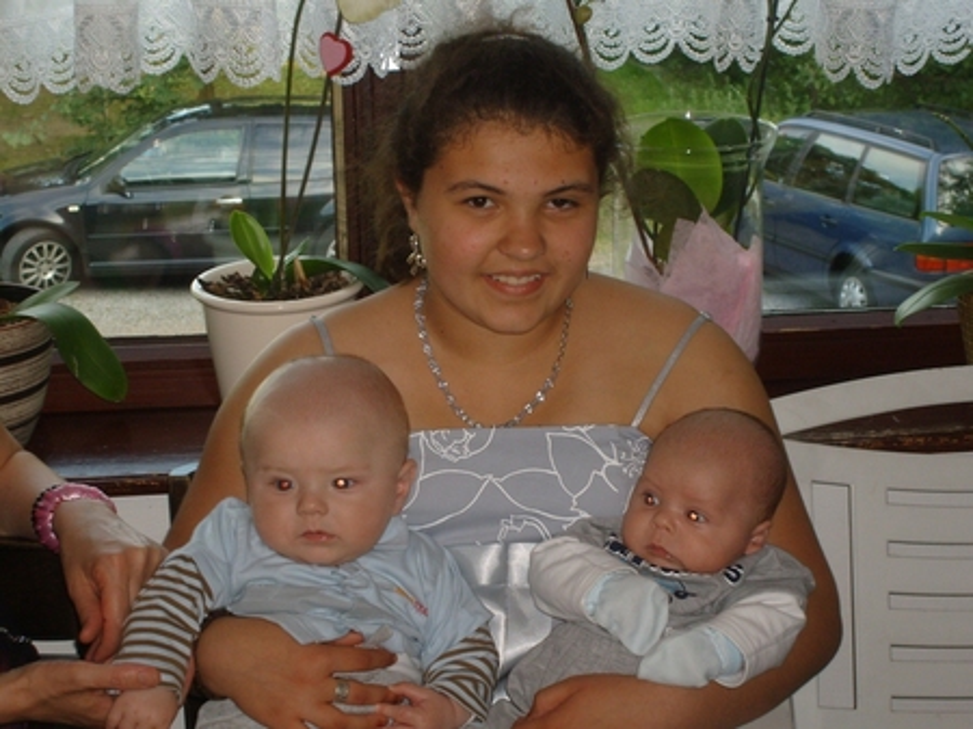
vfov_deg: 18.2
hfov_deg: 24.1
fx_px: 2276
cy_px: 364
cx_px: 486
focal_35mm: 81
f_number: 4.2
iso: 100
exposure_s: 1/90
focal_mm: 13.7
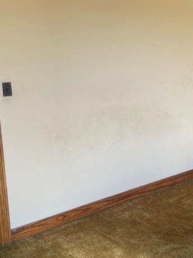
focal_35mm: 44
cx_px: 140
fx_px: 327
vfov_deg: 42.9
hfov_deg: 32.4
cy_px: 113
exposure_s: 1/170
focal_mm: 5.1
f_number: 1.6
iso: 32
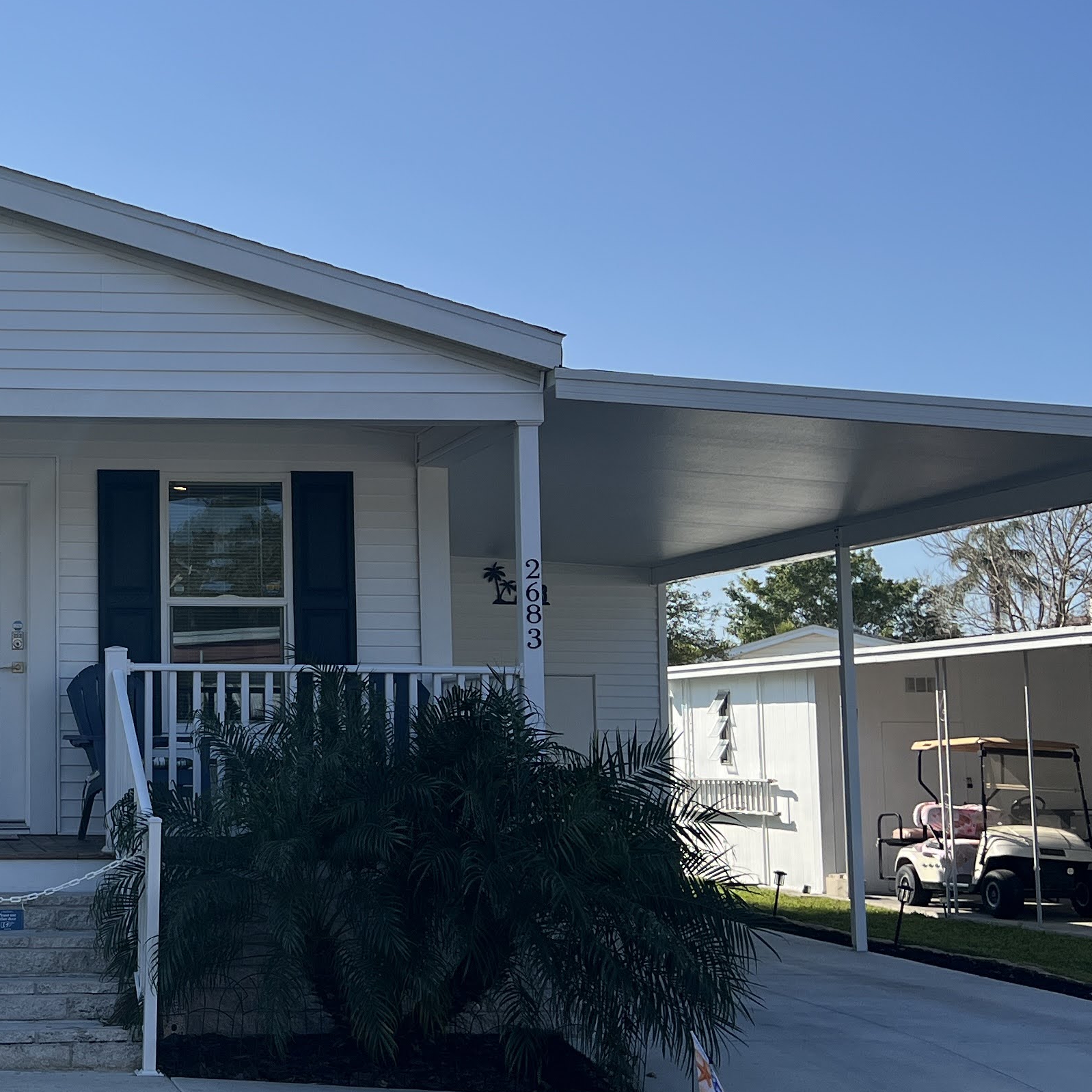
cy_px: 493
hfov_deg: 28.0
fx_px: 2070
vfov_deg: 29.5
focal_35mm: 58
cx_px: 40
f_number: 1.5
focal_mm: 5.7
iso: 50
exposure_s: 1/4831
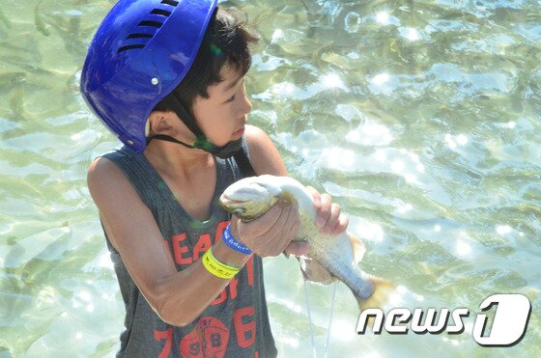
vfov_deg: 20.1
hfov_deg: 29.9
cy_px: 179
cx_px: 270
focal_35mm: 68
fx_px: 1012
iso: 1250
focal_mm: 45
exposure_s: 1/250
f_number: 14
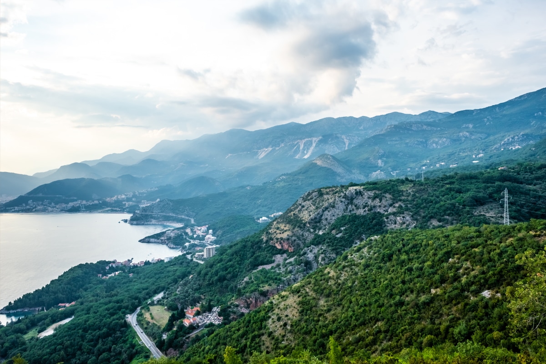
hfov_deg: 73.7
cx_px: 273
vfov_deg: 53.1
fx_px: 364
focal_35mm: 24
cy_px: 182
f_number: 4.5
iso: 640
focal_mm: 24
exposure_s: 1/1600
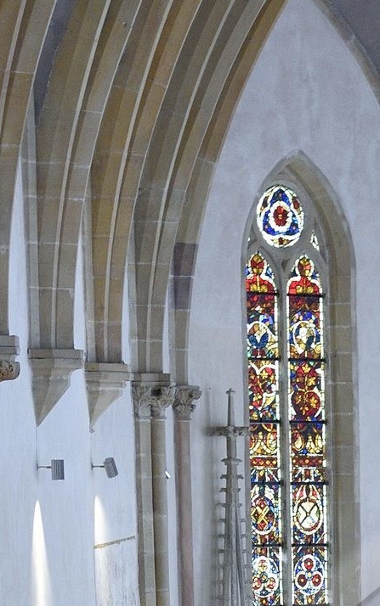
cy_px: 871
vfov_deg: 8.6
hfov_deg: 5.4
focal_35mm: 240
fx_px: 3972
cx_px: 590
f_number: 6.3
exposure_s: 1/15
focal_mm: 70
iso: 1600
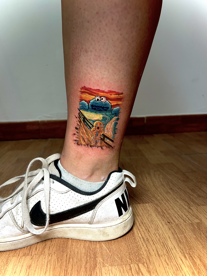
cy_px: 138
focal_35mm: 26
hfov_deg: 53.1
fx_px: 207
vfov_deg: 67.3
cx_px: 104
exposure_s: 1/50
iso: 80
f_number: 1.5
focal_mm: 5.7
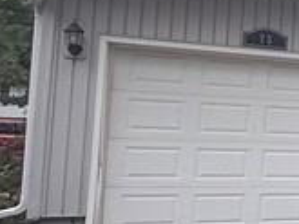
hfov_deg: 13.7
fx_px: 752
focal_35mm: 87
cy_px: 117
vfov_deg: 17.0
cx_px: 767
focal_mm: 2.22
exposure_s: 1/228
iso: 50
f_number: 2.2
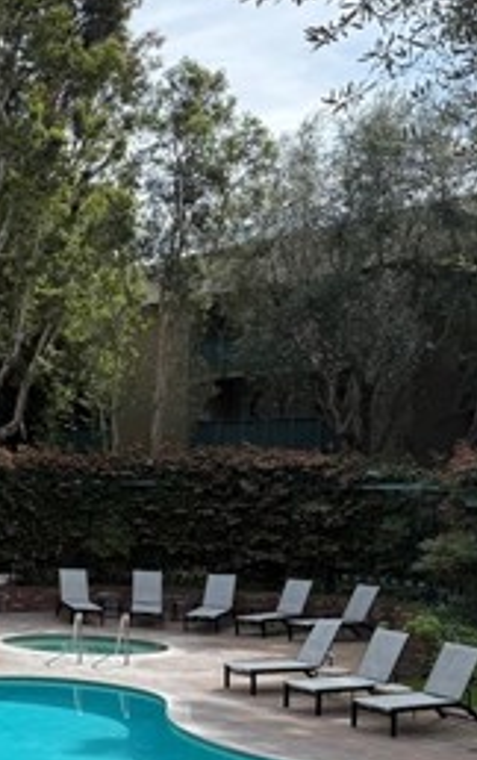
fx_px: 1306
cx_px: -315
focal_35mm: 63
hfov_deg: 17.7
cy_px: 480
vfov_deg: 32.3
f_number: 1.78
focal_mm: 6.76
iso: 100
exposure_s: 1/3584
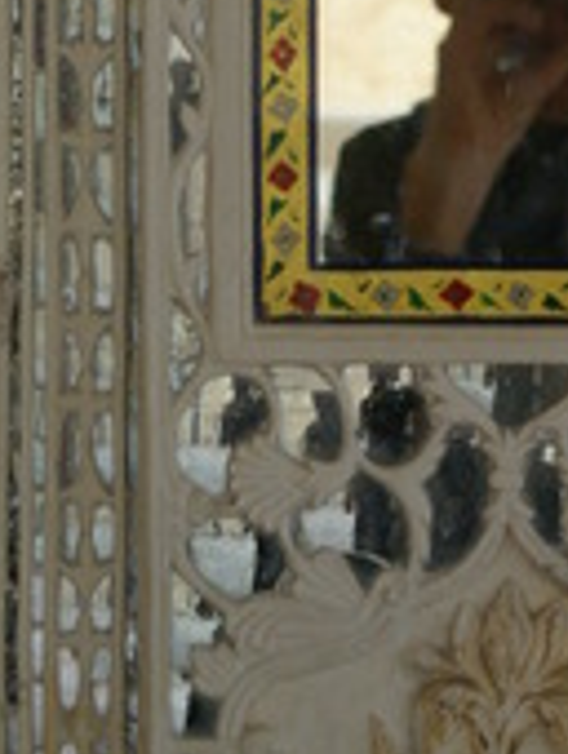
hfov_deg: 6.7
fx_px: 4874
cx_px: 493
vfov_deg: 8.8
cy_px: -71
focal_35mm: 223
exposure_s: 1/125
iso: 800
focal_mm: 55
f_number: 6.7
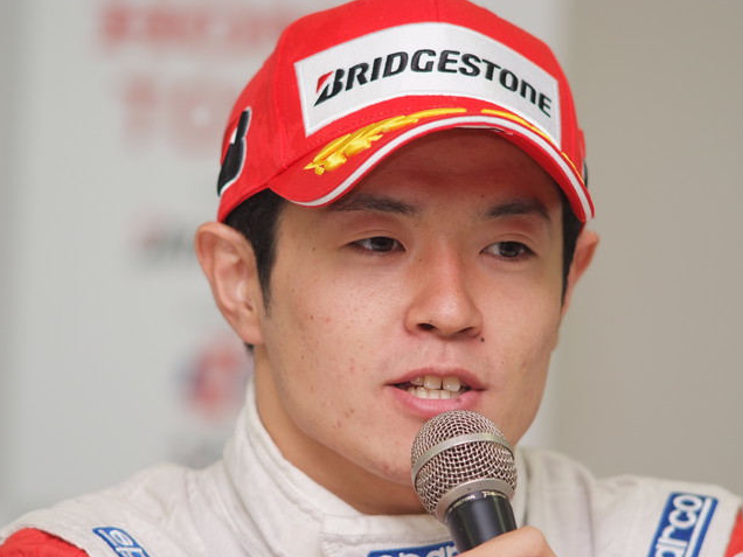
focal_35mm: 294
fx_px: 6310
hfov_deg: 6.7
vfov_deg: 5.1
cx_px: 373
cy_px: 278
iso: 200
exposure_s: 1/125
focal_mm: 180
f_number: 2.8
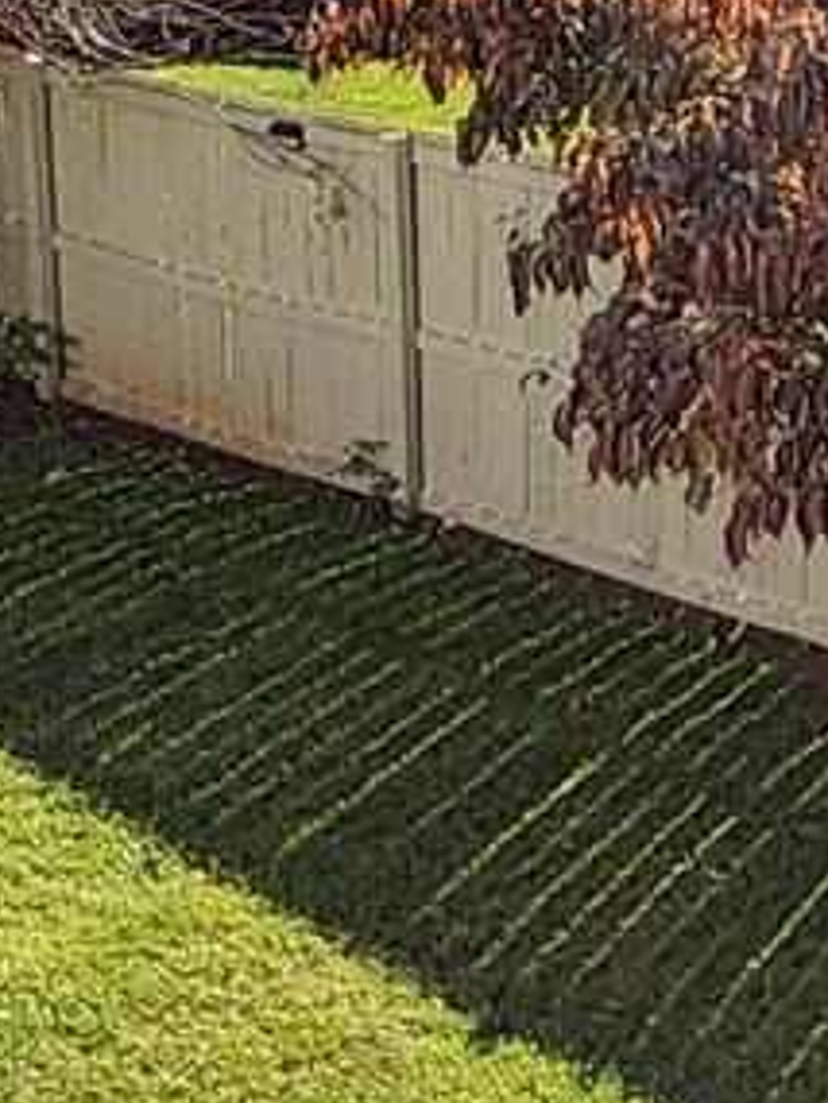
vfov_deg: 27.7
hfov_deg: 21.0
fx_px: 2231
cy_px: 627
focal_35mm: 70
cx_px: 410
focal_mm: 1.13
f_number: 2.2
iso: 32
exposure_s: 1/850
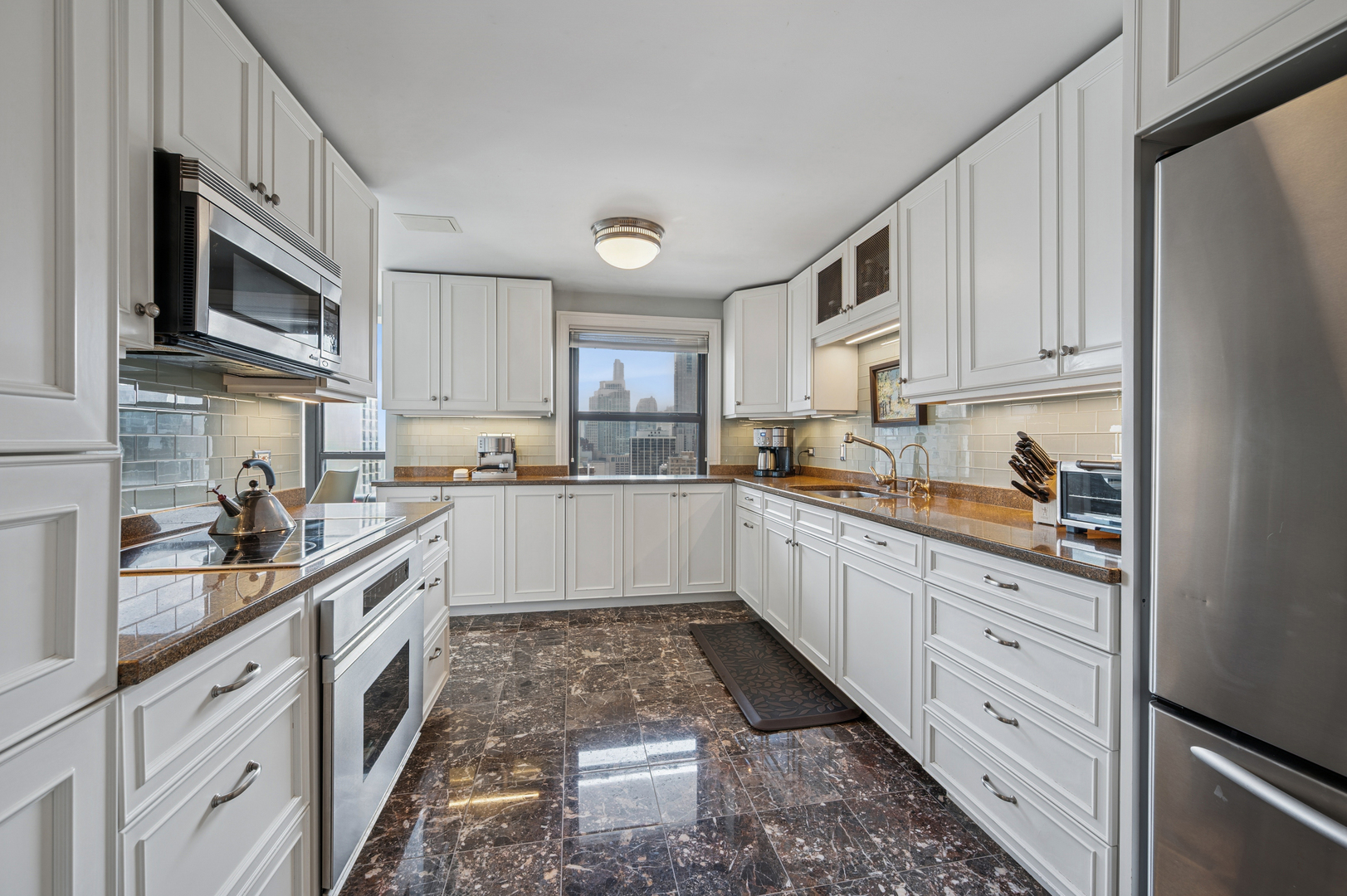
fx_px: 523
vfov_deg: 81.1
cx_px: 674
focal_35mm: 14
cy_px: 448
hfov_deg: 104.3
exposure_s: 1/2
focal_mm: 14
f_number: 9.5
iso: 200
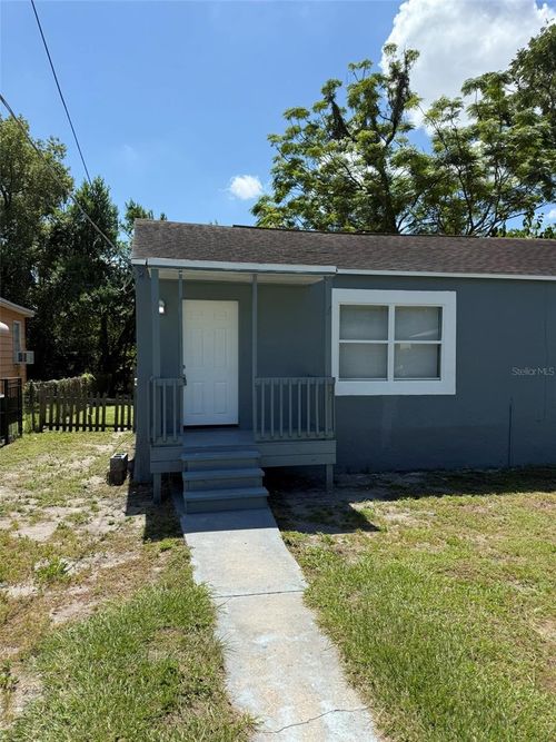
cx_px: 278
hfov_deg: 56.8
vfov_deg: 71.6
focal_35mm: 24
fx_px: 514
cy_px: 371
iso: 80
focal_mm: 6.76
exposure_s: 1/3953
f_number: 1.78
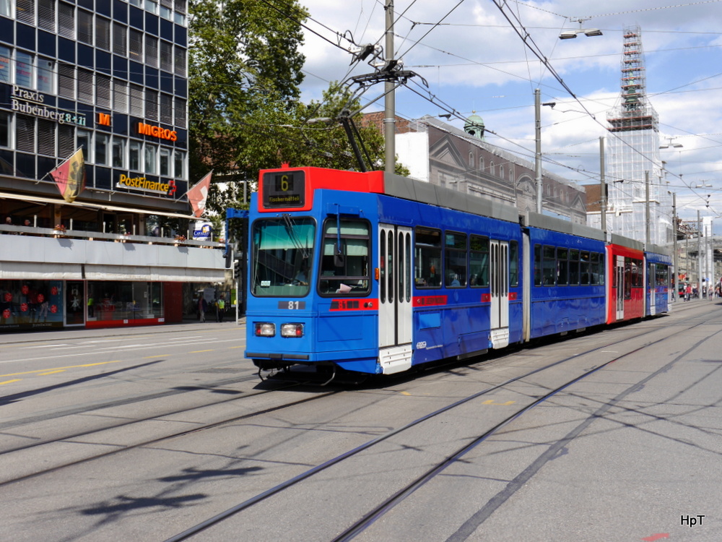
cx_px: 361
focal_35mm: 44
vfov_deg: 32.9
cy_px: 271
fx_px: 918
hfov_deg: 42.9
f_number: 8
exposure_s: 1/320
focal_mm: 22
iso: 160
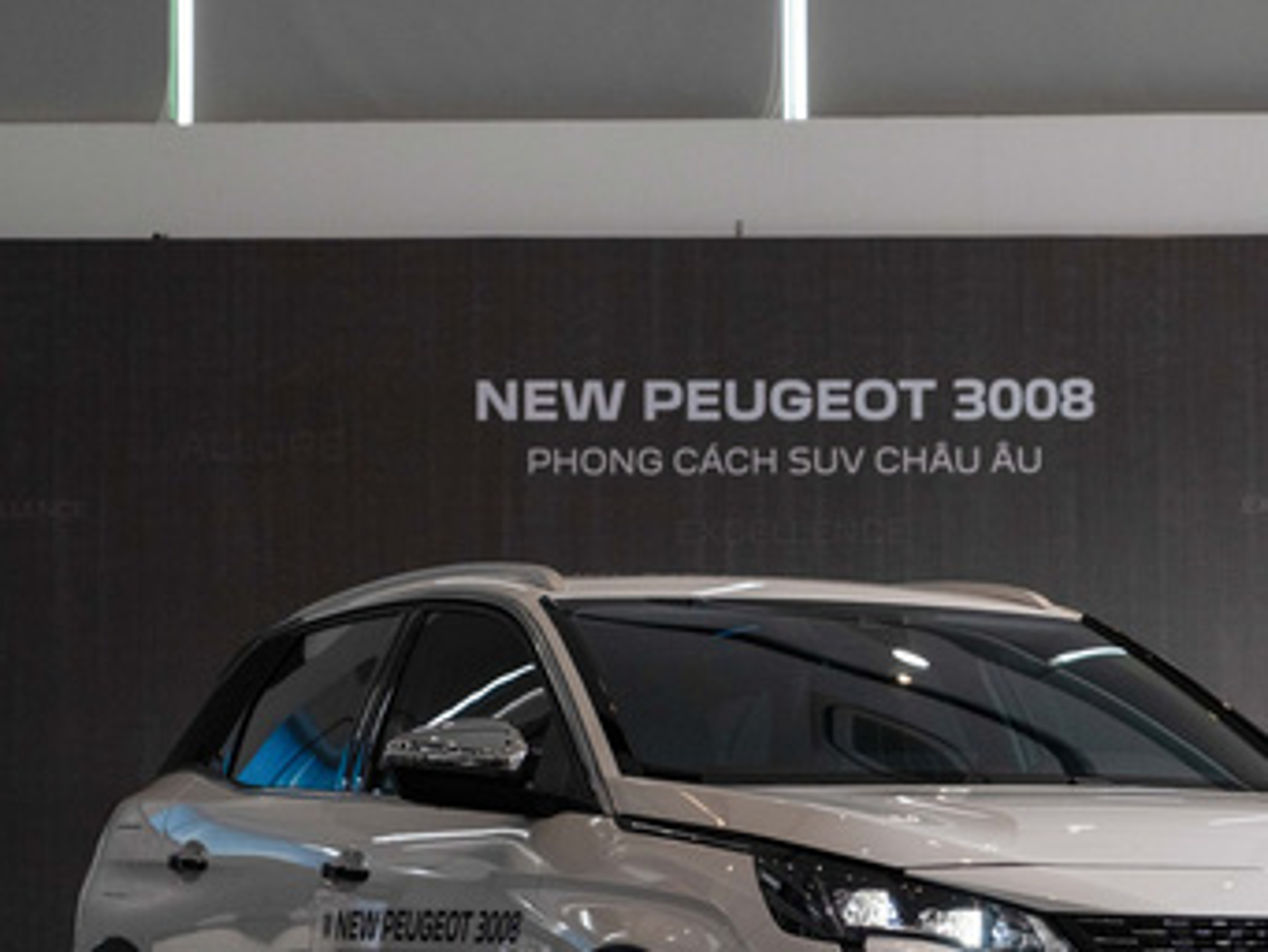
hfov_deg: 15.3
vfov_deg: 11.5
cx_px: 971
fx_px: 4690
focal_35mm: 128
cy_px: 764
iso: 800
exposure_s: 1/800
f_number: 3.6
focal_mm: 47
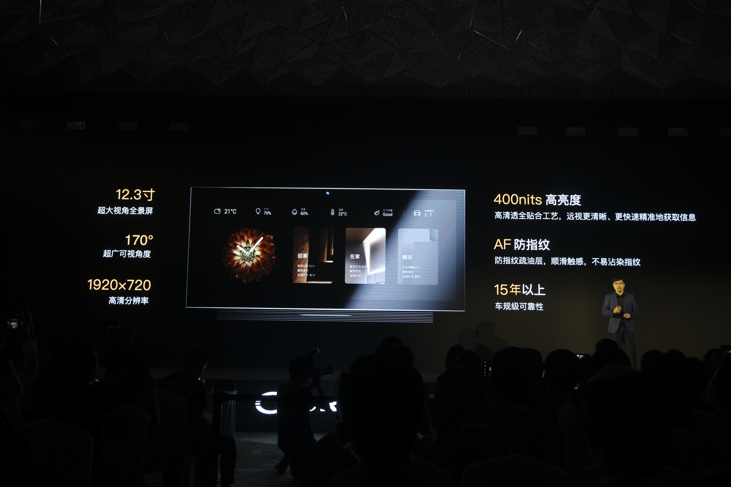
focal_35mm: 37
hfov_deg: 51.9
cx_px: 366
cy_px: 244
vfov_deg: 35.9
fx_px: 751
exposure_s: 1/30
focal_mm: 24.7
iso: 800
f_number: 4
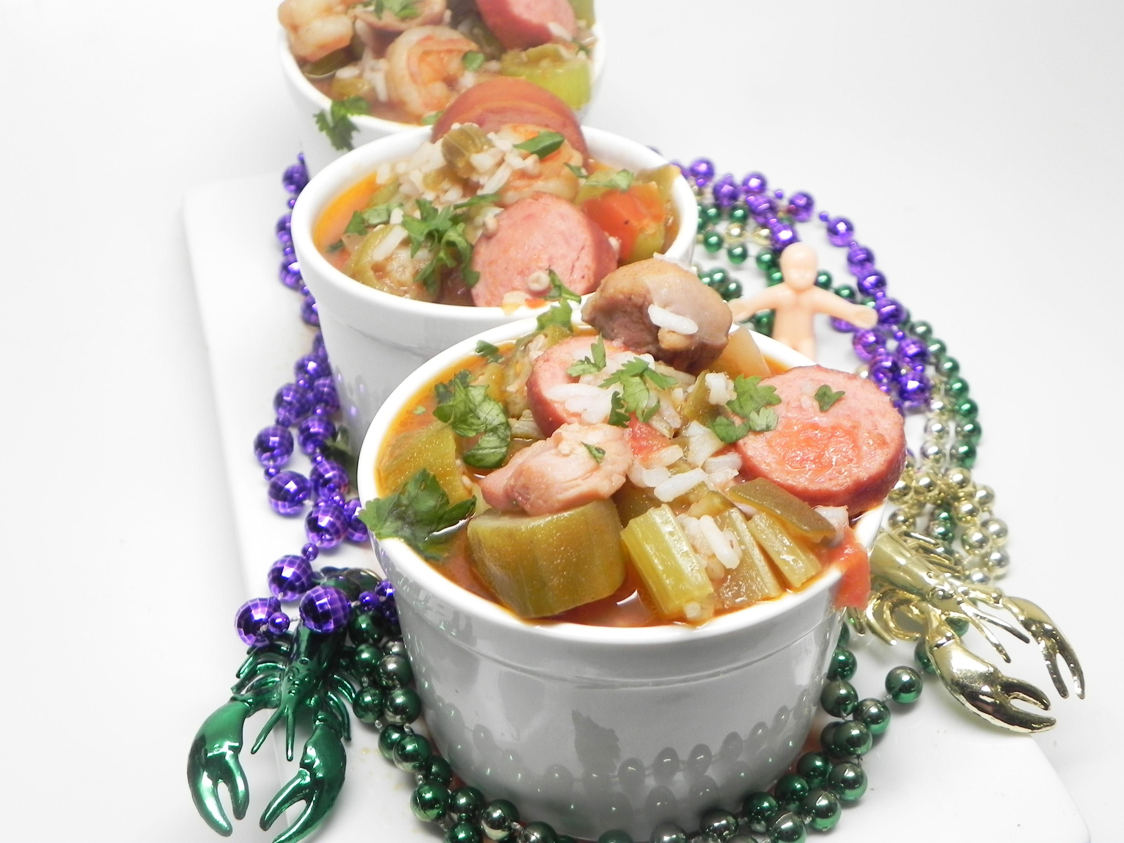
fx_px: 1331
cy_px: 422
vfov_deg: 35.1
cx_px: 562
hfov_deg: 45.8
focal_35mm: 41
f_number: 3.2
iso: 160
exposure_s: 1/31.1
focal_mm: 7.3
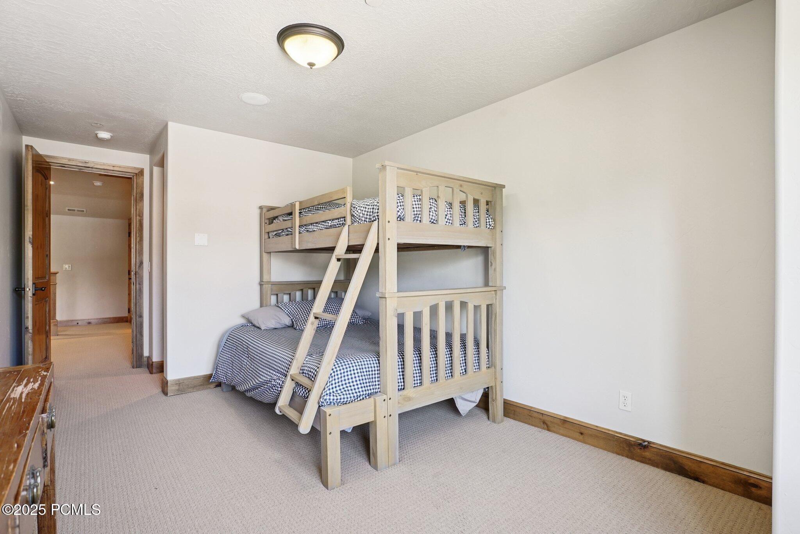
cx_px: 400
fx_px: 378
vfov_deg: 70.5
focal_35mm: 17
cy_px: 267
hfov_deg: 93.2
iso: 400
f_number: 8
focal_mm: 17
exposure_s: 1/13
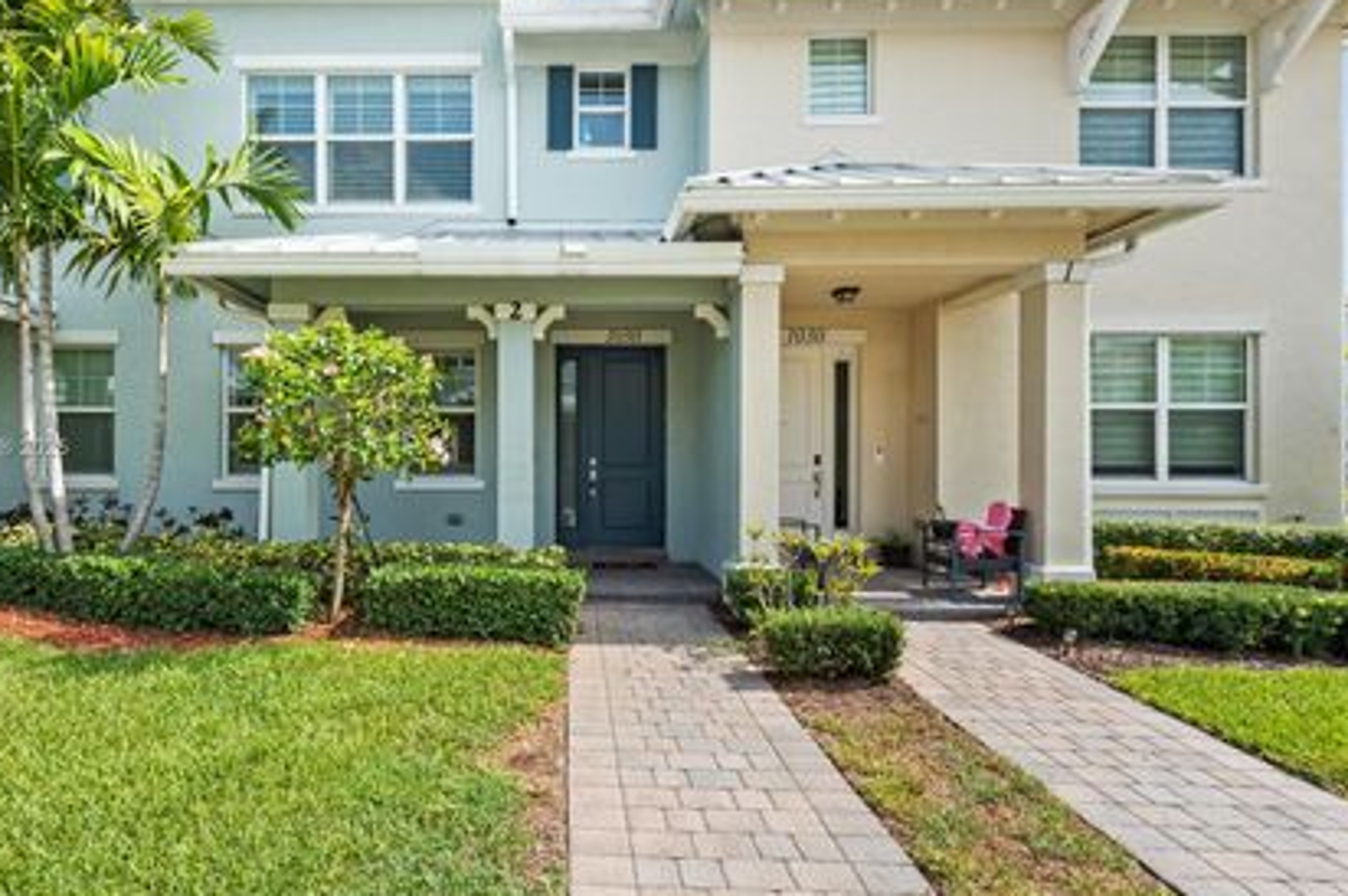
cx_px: 559
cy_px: 450
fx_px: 636
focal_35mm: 17
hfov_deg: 92.4
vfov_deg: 70.3
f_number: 13
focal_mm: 14
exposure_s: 1/4
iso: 100
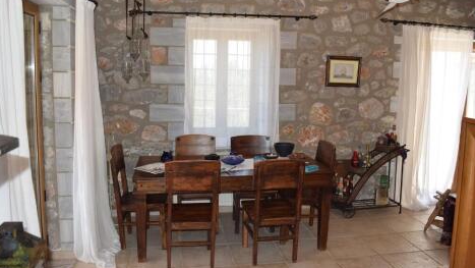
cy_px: 116
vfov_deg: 36.6
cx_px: 238
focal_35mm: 32
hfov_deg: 61.0
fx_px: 403
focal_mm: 20
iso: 450
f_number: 5.6
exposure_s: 1/125
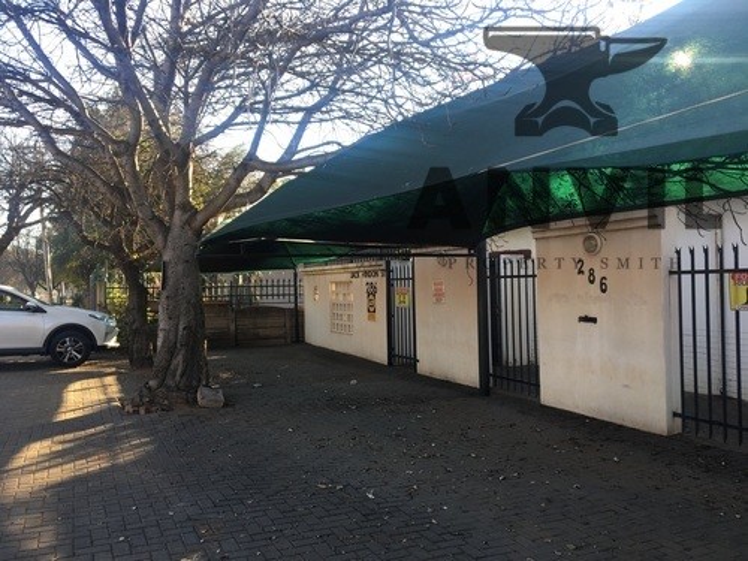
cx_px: 374
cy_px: 280
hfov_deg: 61.7
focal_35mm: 29
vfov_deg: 48.2
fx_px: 627
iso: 25
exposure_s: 1/124
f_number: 2.2
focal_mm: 4.15
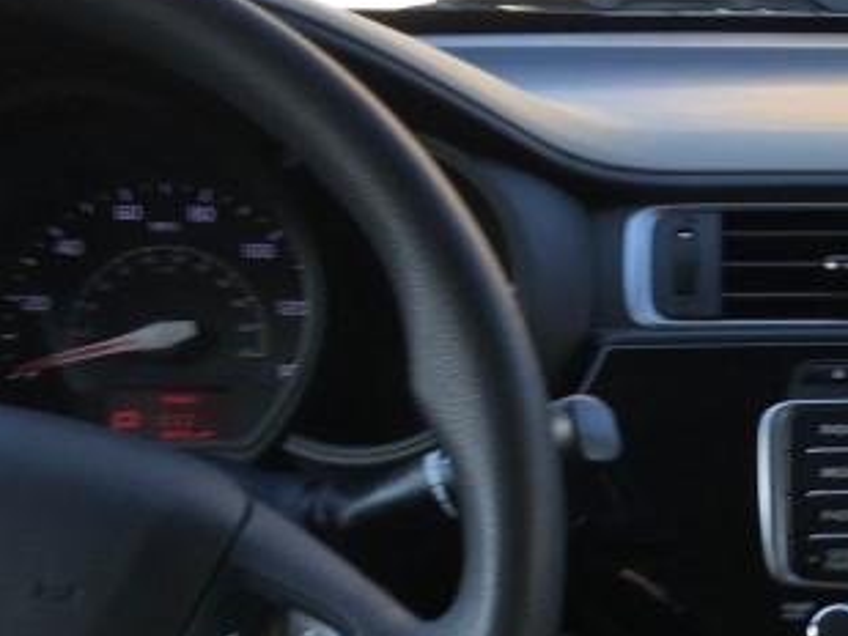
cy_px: 573
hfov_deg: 19.3
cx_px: 1007
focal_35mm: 96
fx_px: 2353
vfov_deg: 15.2
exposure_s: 1/120
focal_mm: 4.15
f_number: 2.2
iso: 25
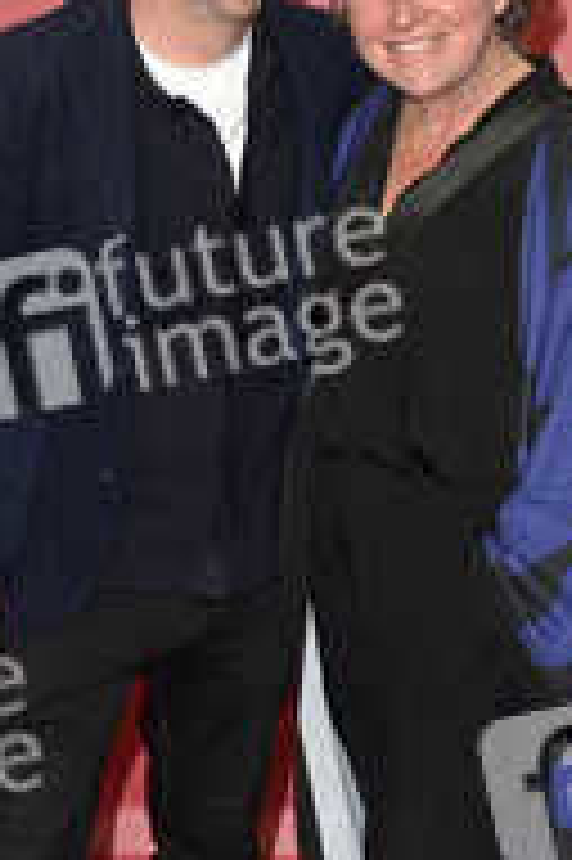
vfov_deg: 17.8
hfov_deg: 11.9
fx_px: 2746
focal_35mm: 115
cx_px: 302
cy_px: 540
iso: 400
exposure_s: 1/160
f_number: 5.6
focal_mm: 55
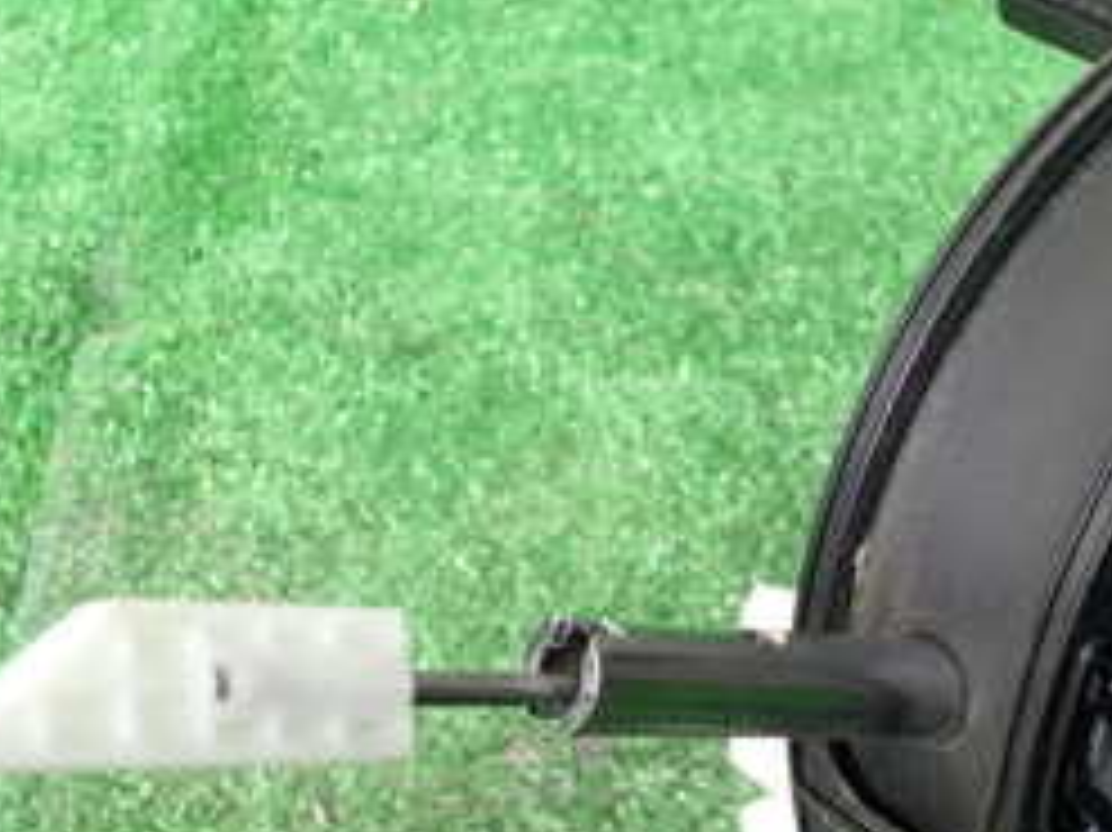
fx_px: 2344
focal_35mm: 73
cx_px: 1135
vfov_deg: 19.9
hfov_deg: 25.3
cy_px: 684
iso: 200
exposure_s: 1/30
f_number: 2.3
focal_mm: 5.4
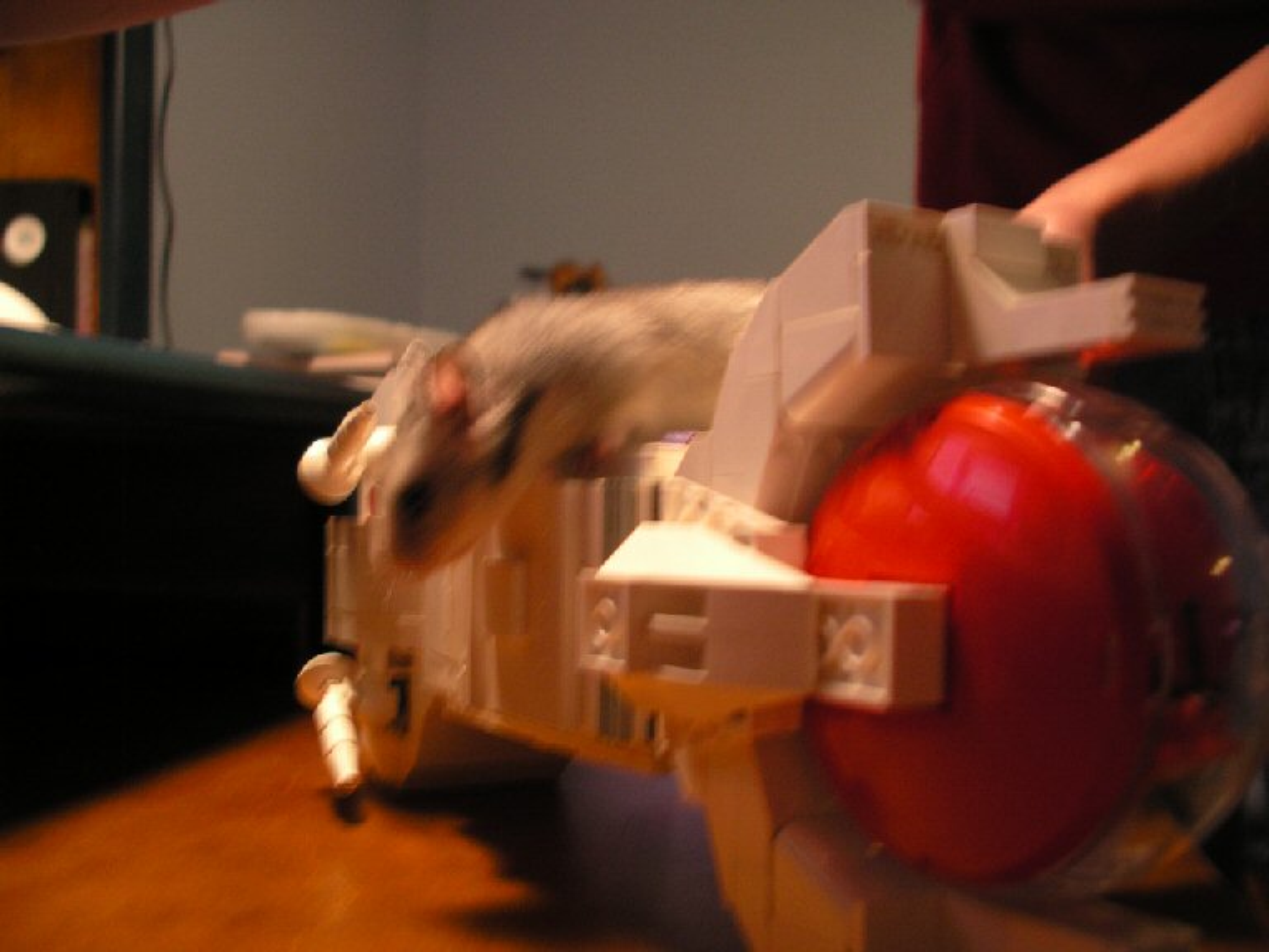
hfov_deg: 50.1
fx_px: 1356
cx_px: 634
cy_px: 476
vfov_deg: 38.7
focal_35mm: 37
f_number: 2.8
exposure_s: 1/12
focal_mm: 7.8
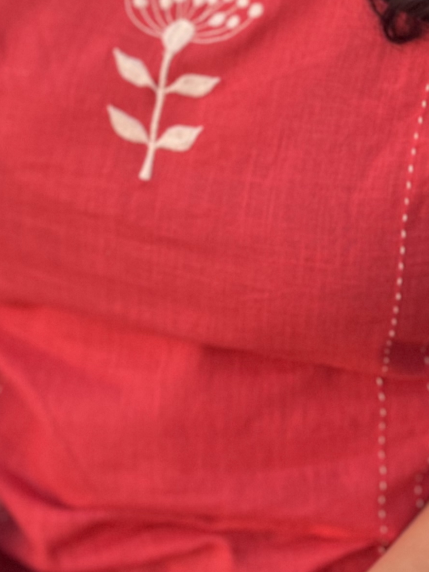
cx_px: 236
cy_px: -60
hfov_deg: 16.6
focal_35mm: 89
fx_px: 1471
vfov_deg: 20.9
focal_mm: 5.1
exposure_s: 1/122
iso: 64
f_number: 1.6
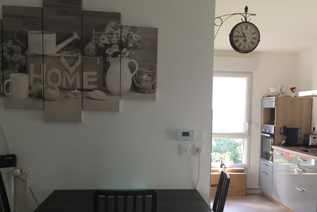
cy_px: 146
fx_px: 379
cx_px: 186
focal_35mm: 43
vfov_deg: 30.9
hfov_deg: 45.2
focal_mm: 4.15
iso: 50
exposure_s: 1/100
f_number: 2.2
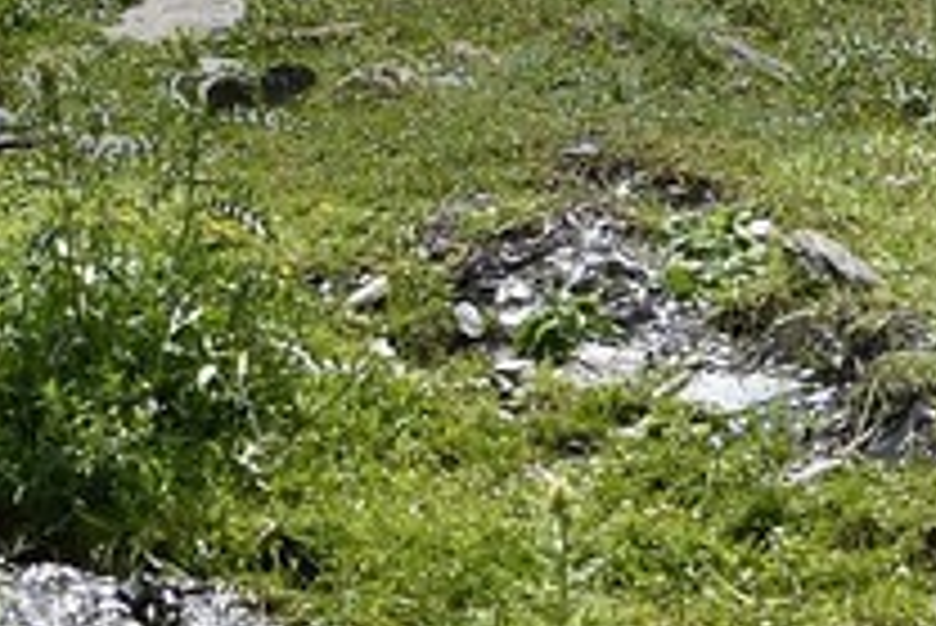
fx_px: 39962
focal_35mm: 1536
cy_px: -1684
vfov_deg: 0.9
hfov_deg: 1.3
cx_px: 346
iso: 320
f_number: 13
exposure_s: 1/250
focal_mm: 200
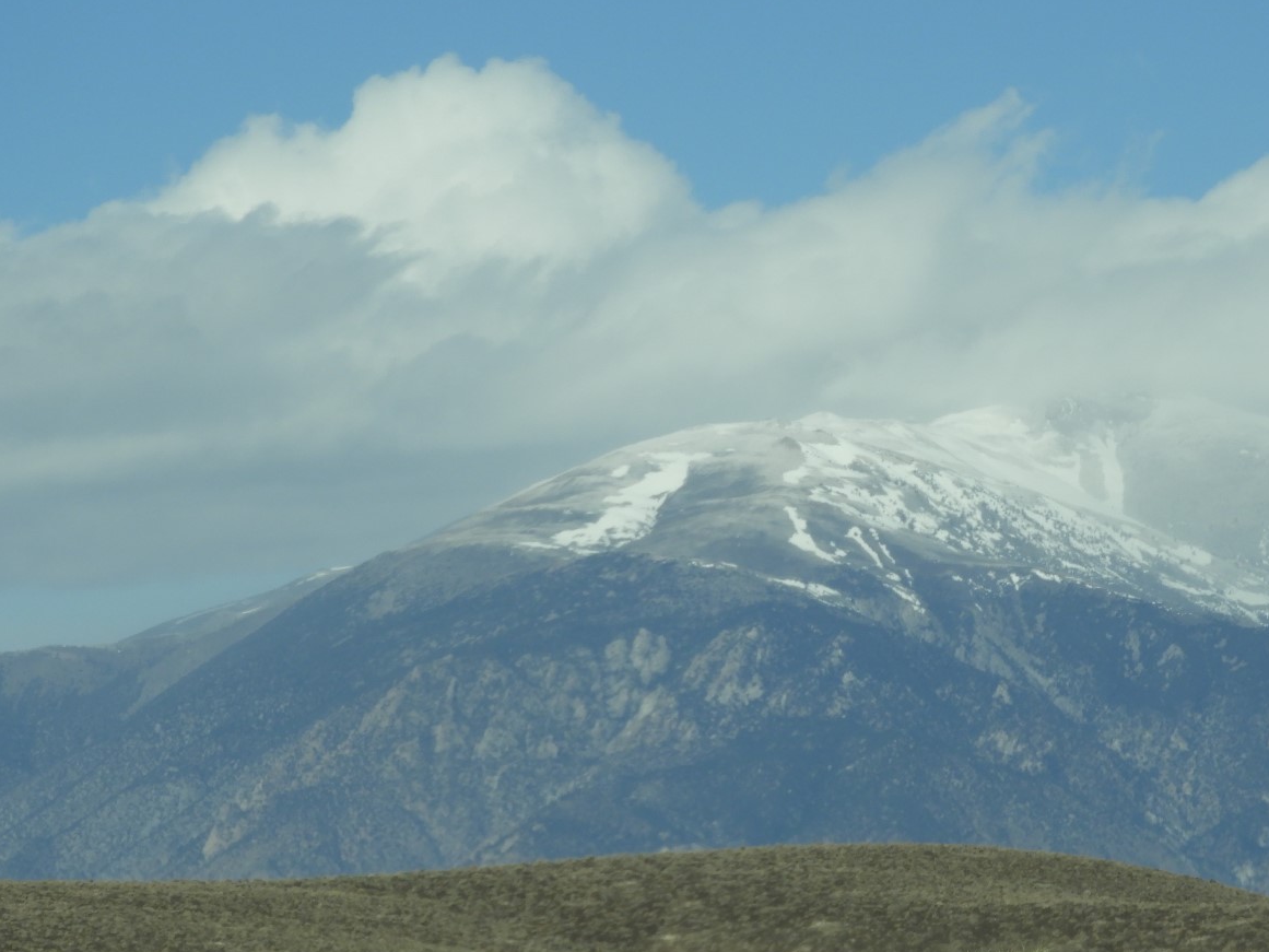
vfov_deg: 4.8
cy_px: 516
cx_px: 695
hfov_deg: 6.4
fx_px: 11366
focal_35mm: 310
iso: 100
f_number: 5.5
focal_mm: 44.8
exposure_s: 1/1000
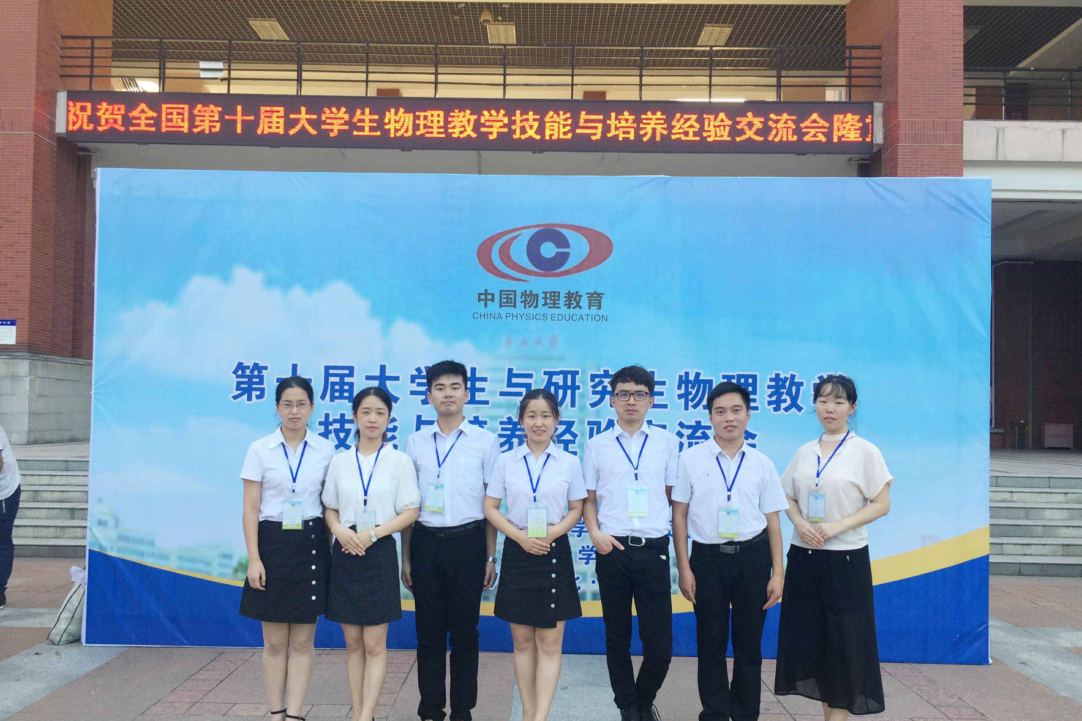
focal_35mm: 31
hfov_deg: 60.3
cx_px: 537
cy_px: 405
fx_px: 932
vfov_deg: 42.2
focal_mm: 4.15
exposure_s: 1/183
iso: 32
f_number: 2.2
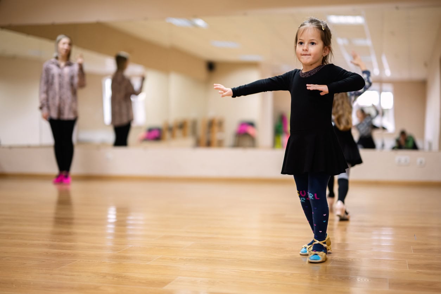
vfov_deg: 27.0
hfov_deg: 39.6
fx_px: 612
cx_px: 220
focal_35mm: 50
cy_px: 147
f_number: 1.2
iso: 800
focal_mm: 50
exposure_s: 1/125
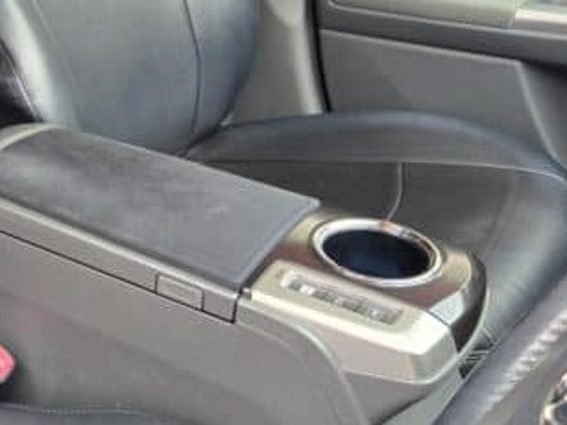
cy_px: 140
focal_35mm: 60
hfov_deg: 28.5
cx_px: -90
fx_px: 982
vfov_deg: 24.3
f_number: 1.8
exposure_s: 1/100
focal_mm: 5.4
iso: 160
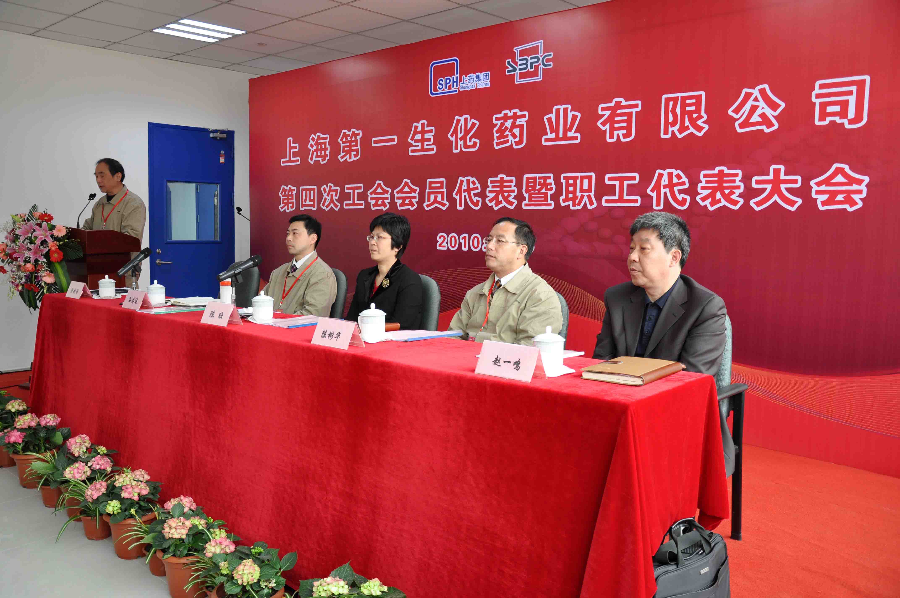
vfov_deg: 47.8
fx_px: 674
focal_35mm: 27
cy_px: 299
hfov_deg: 67.4
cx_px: 450
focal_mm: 18
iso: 320
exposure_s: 1/30
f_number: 3.5
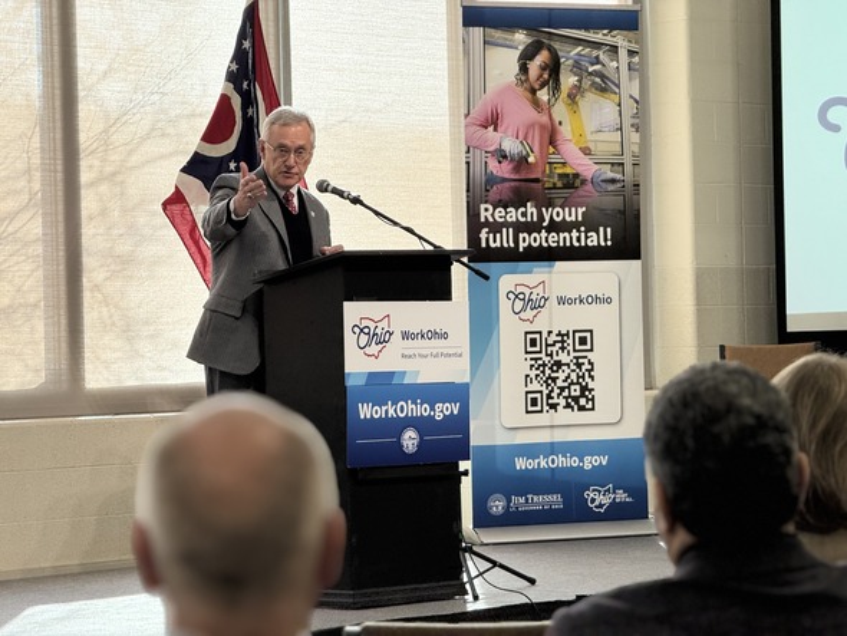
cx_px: 424
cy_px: 318
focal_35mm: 120
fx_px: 2937
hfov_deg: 16.4
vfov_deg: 12.4
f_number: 2.8
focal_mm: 15.66
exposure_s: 1/120
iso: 100
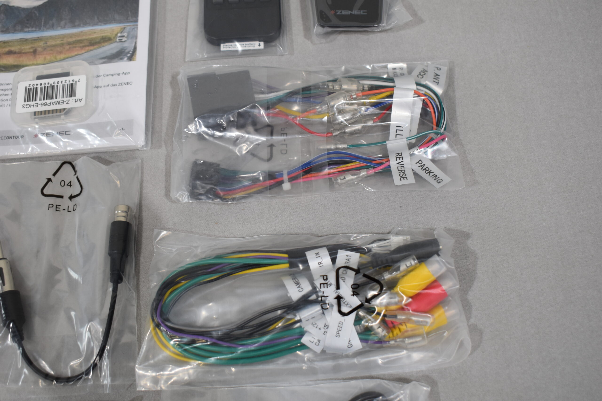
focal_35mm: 44
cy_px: 200
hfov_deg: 45.0
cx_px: 301
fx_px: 727
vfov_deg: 30.9
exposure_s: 1/125
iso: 400
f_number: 5.6
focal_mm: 29
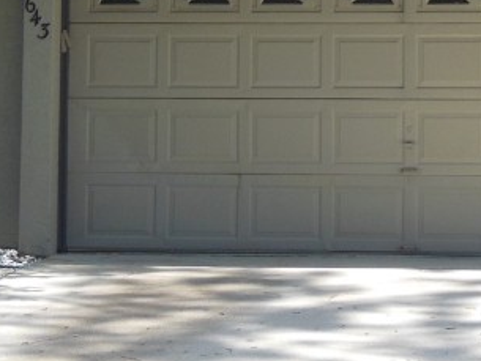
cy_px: -33
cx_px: 323
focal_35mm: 151
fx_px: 2099
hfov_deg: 13.1
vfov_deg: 9.7
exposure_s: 1/320
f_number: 4.4
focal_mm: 8
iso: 125
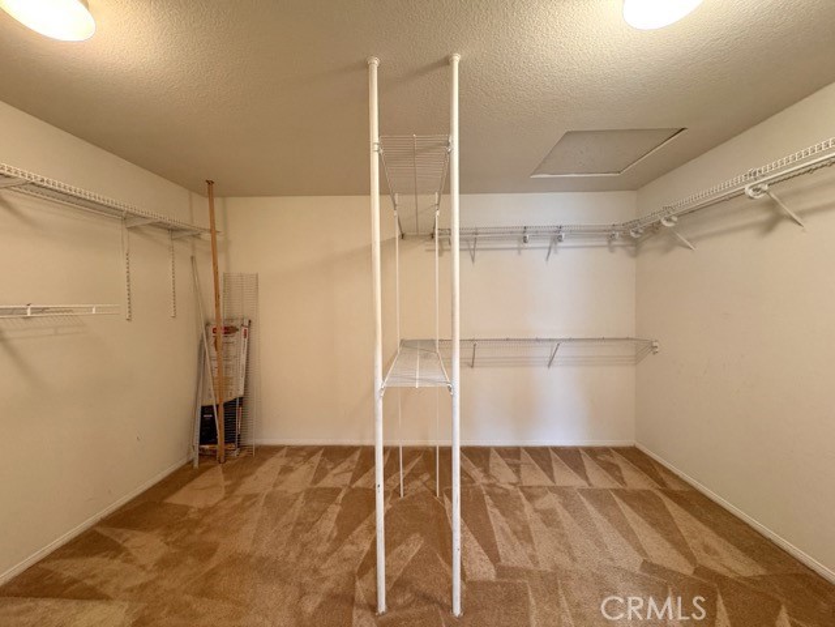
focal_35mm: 14
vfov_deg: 85.7
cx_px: 418
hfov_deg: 102.1
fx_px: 338
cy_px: 314
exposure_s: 1/60
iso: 320
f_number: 2.2
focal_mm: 2.22
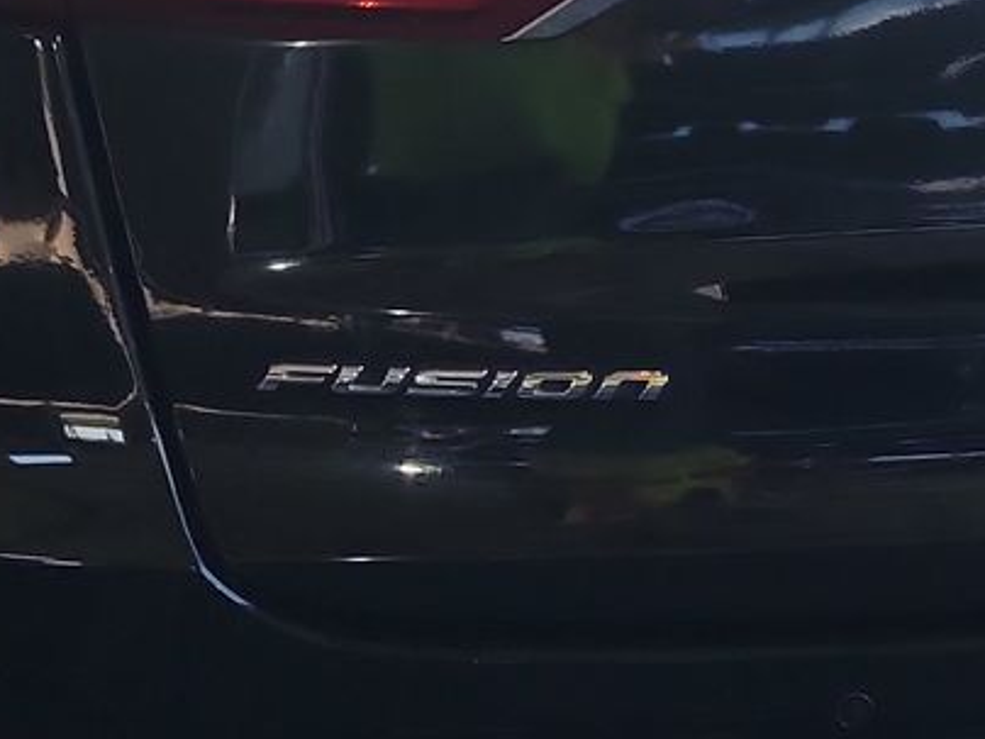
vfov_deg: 15.3
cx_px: 1141
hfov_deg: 19.6
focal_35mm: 95
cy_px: -20
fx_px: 2703
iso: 50
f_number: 1.8
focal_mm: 6.7
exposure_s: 1/127
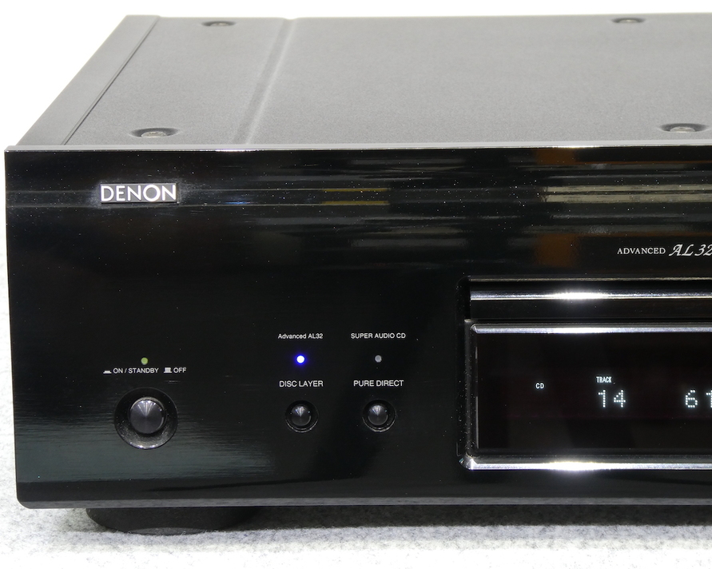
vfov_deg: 12.7
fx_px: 2549
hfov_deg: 15.9
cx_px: 352
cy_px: 283
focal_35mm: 121
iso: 200
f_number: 5.1
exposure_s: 1/2.5
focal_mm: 20.6
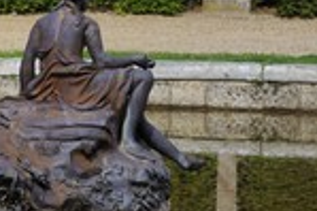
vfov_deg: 4.6
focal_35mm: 296
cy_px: 75
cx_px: -102
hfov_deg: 6.9
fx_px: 2604
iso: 100
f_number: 9
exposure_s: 1/160
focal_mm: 105
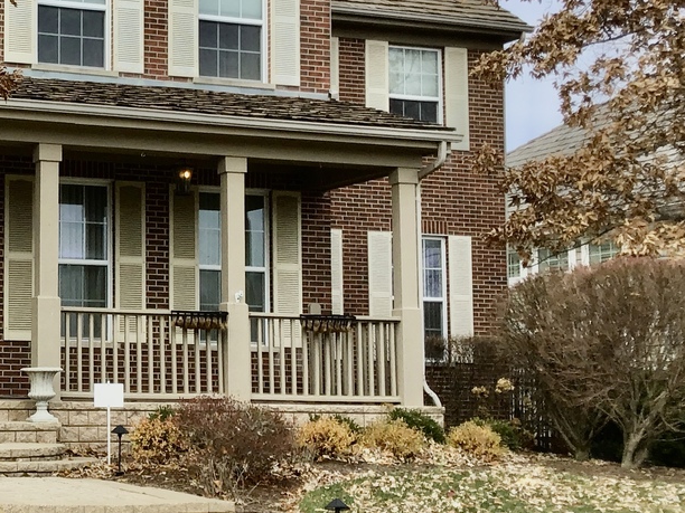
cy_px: 257
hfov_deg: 25.1
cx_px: -40
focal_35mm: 73
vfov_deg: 20.2
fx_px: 1445
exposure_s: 1/429
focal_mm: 3.3
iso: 25
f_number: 2.4
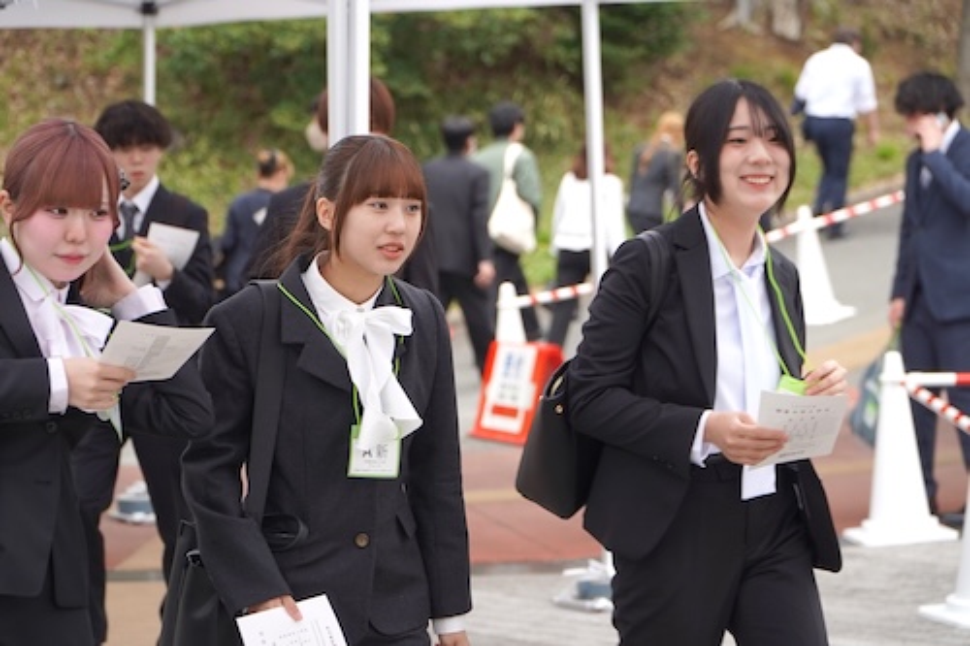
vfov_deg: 11.4
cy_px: 323
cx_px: 485
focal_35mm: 120
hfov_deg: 17.1
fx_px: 3232
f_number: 4
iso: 200
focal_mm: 80
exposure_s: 1/160
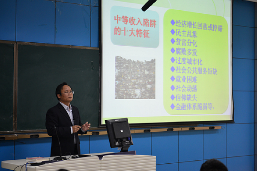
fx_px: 500
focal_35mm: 70
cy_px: 86
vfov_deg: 19.5
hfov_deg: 28.8
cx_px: 128
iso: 800
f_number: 2.8
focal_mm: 70
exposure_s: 1/60
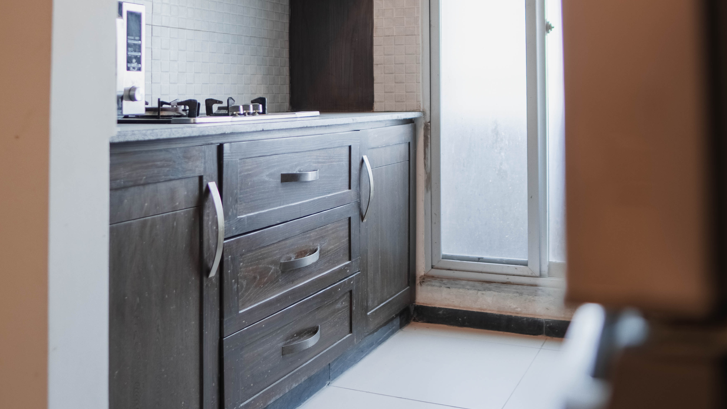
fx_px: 732
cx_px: 366
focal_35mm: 38
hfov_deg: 52.8
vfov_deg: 29.9
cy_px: 41
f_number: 1.4
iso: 250
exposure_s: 1/4000
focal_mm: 16
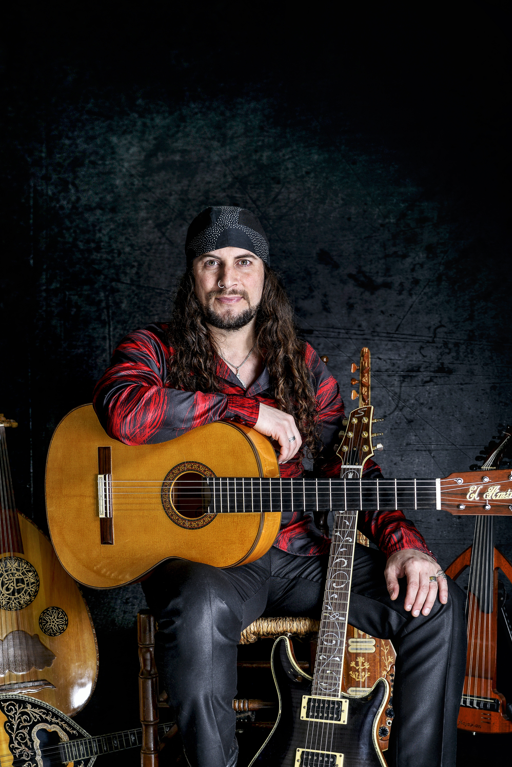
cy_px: 471
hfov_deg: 28.1
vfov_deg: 40.9
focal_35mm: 48
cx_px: 240
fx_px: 1023
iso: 125
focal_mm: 38
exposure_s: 1/200
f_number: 4.5
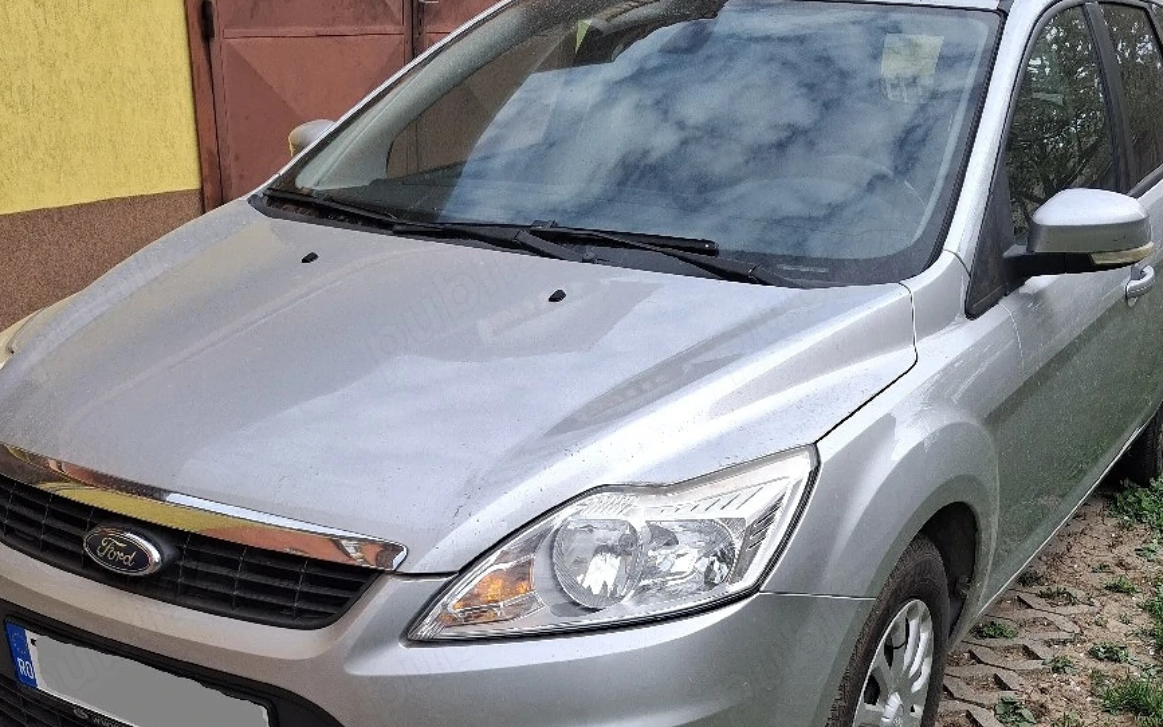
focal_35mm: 44
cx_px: 597
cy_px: 661
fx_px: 1395
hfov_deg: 45.3
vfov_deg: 28.1
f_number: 1.8
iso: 20
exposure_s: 1/250
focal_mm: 4
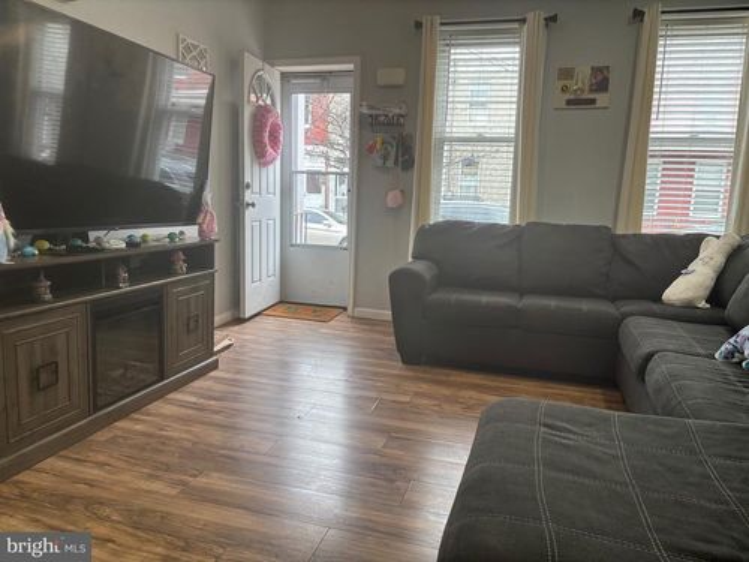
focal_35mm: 26
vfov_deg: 53.1
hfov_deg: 67.3
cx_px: 374
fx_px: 563
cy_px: 281
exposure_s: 1/120
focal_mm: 5.96
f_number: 1.6
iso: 80
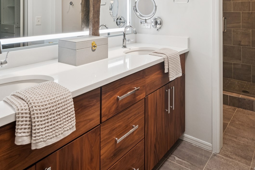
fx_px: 191
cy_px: 15
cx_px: 149
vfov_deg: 43.5
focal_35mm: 27
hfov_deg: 66.9
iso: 640
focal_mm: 14
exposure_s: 1/40
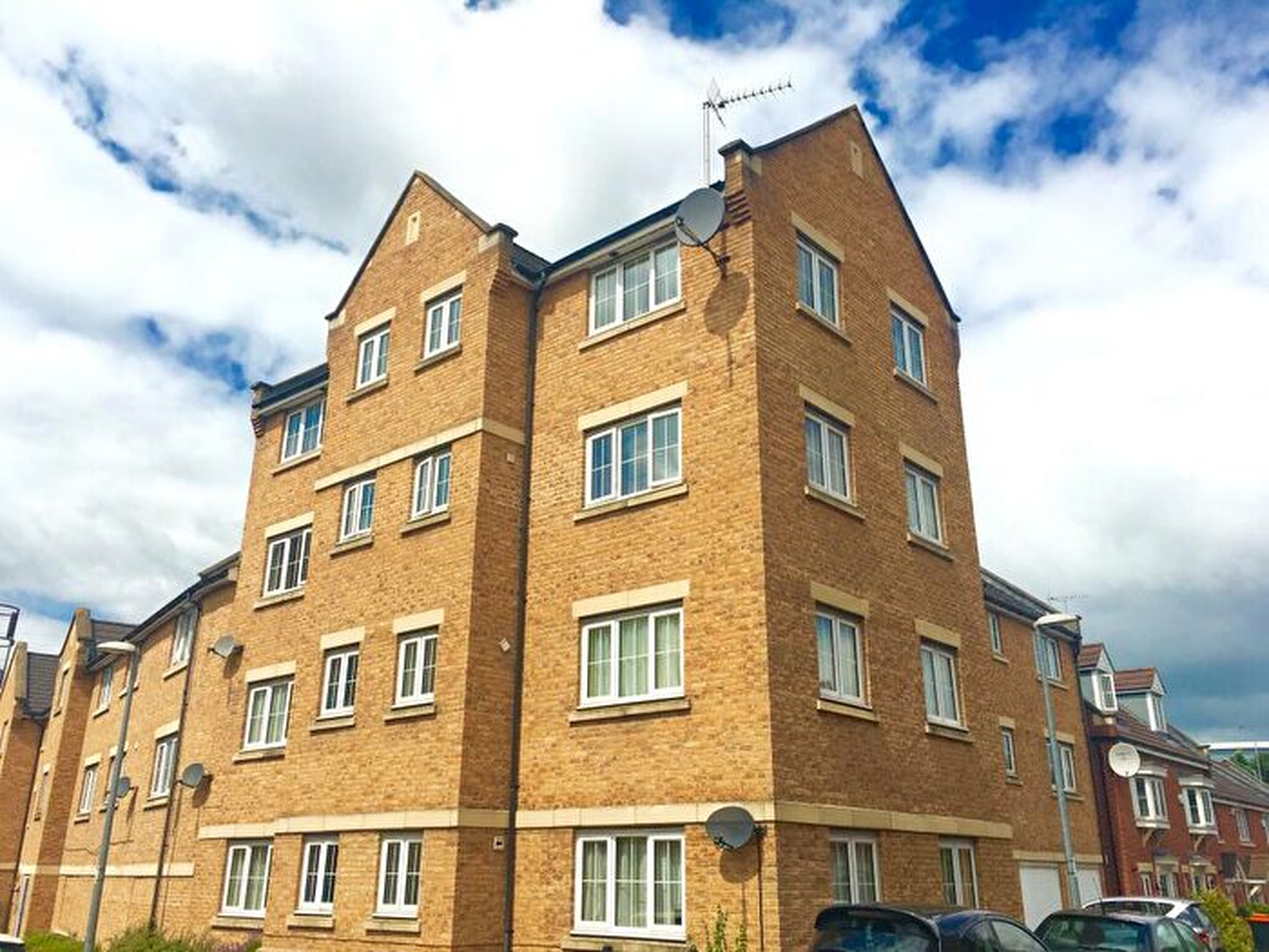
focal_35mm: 29
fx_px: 1063
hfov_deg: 61.7
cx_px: 634
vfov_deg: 48.2
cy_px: 476
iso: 25
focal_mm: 4.15
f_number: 2.2
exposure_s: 1/2747
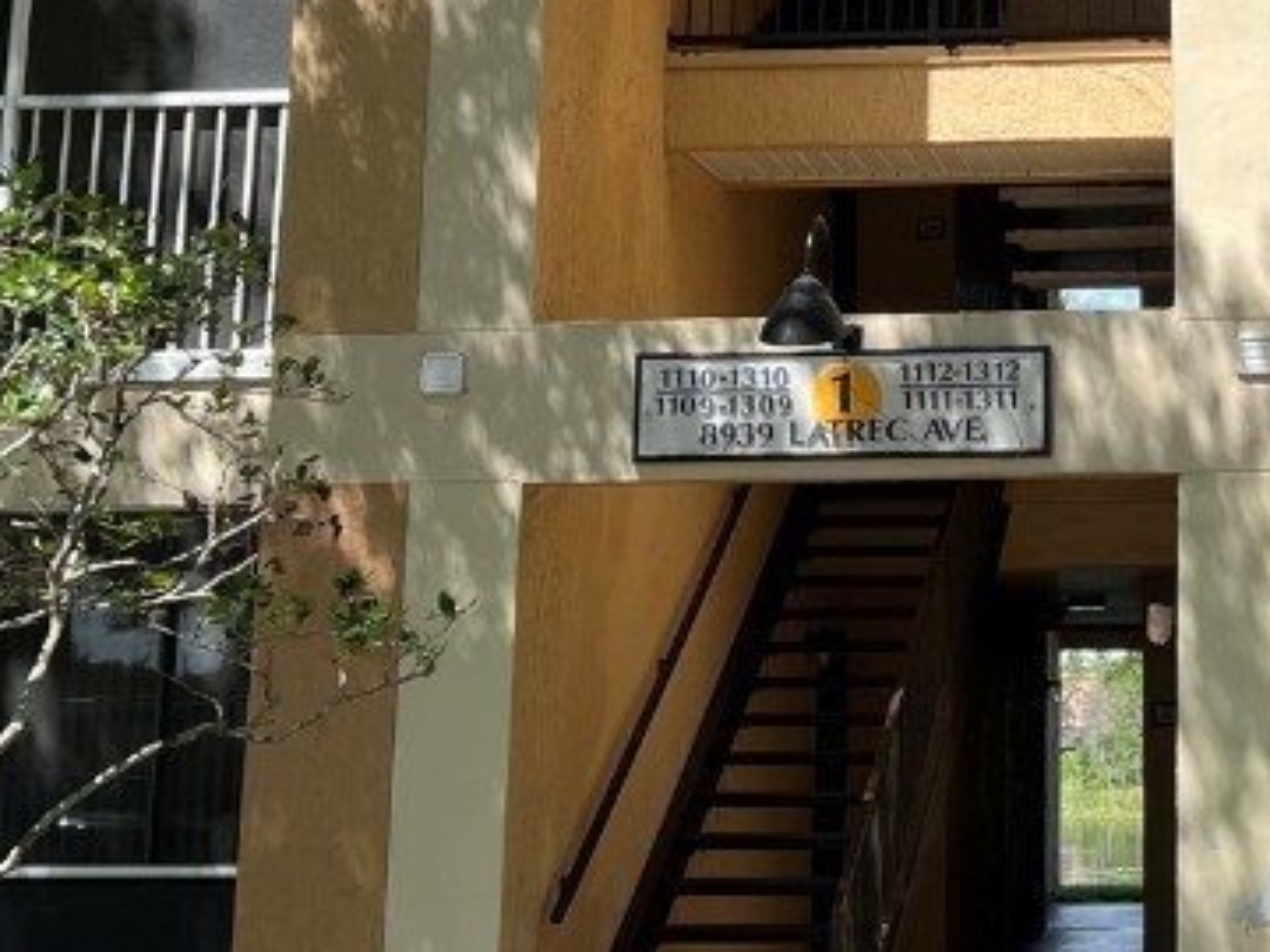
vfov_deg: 19.6
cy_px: 148
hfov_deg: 25.7
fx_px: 2715
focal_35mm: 74
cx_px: 1090
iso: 50
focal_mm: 5.7
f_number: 1.5
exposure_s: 1/1838
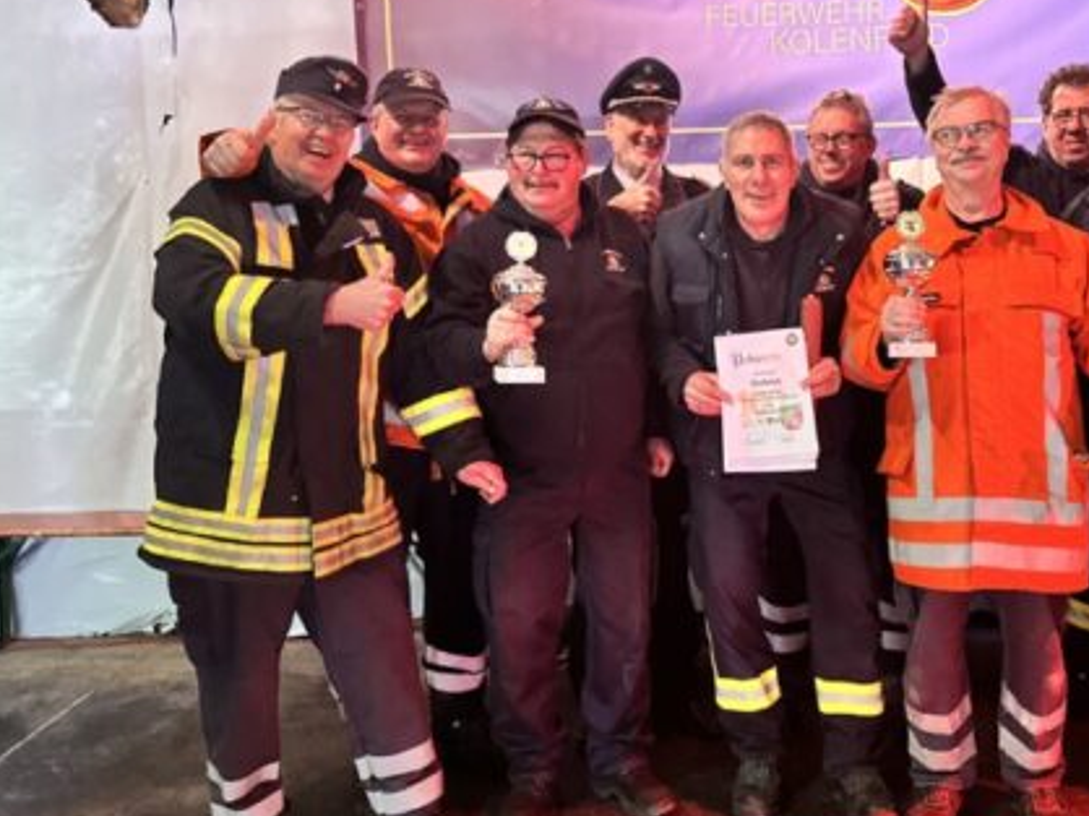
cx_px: 688
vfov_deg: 35.7
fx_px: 1258
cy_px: 308
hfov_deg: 46.4
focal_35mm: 40
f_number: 1.78
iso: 800
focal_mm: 6.86
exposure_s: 1/33
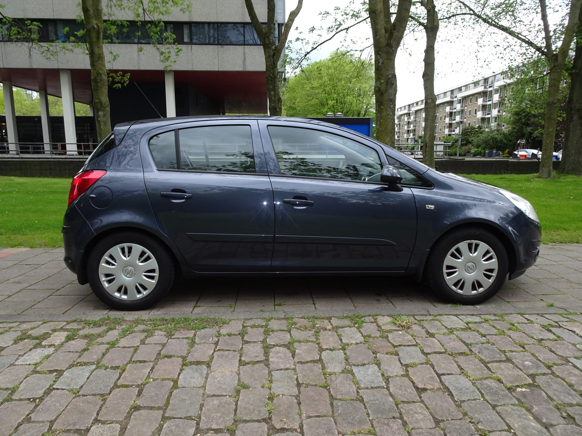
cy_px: 218
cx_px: 291
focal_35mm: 24
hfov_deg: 71.6
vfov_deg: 56.8
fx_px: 404
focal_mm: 4.1
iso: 80
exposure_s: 1/125
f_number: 3.5
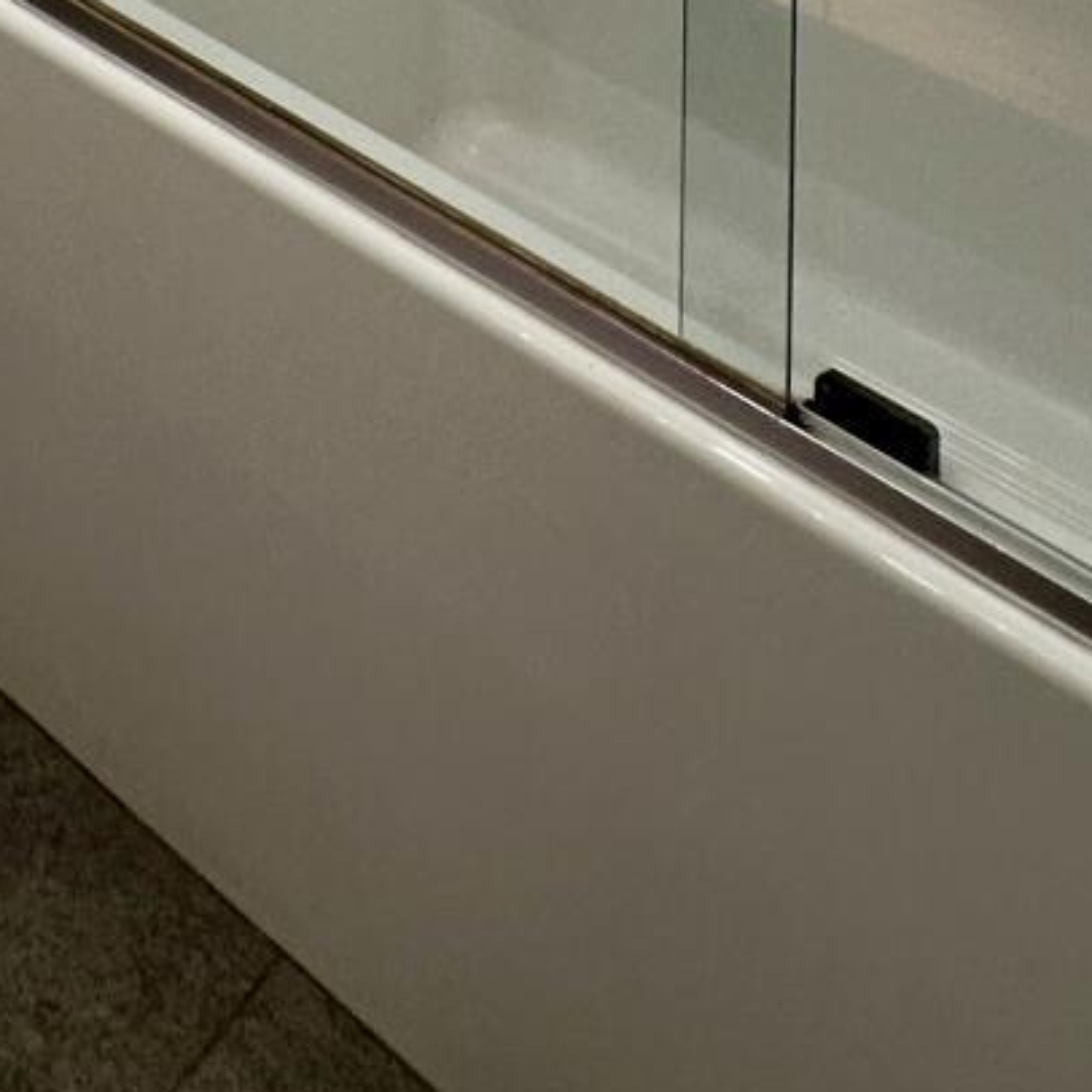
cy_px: -1237
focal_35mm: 61
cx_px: 67
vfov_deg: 17.3
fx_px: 2177
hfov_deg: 27.0
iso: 80
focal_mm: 2.22
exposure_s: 1/120
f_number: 2.2
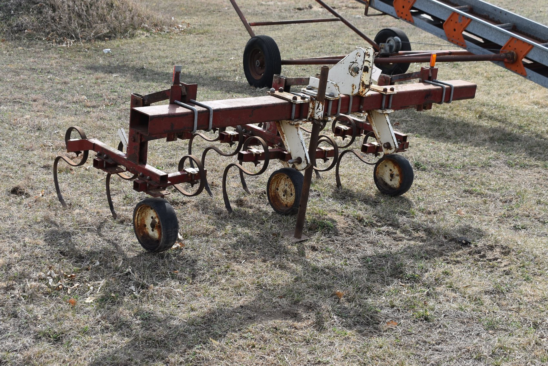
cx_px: 274
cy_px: 183
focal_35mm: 54
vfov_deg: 25.1
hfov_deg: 36.8
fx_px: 823
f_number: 8
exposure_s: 1/250
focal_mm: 36
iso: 140
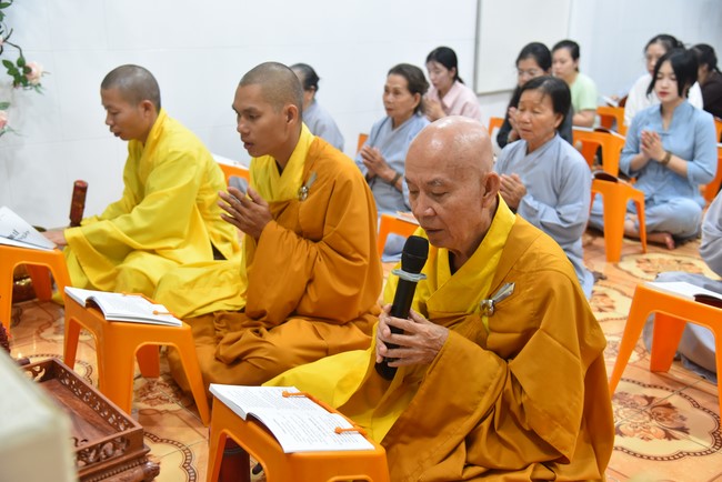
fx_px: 803
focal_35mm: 40
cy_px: 241
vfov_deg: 33.4
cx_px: 361
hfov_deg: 48.4
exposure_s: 1/60
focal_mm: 40
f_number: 4
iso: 1400
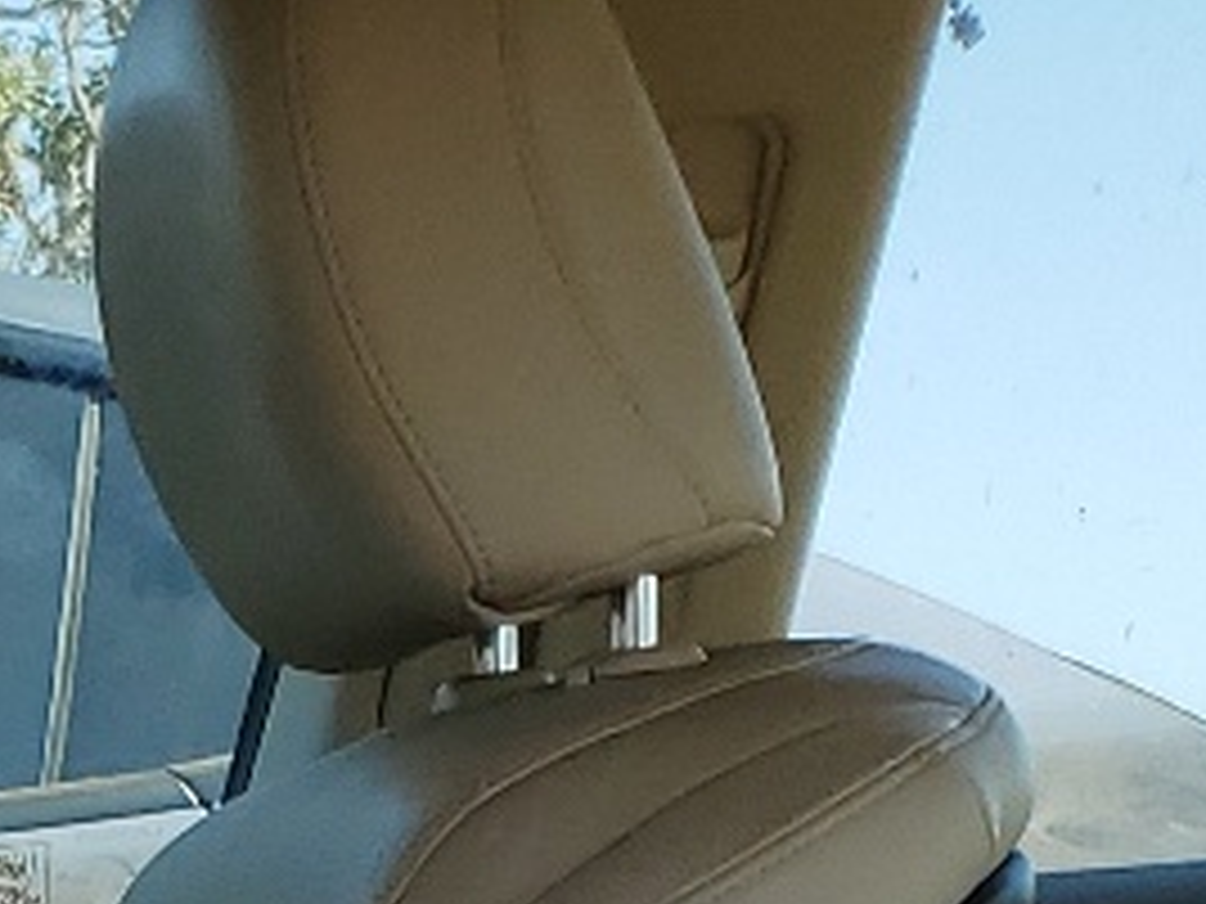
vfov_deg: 8.3
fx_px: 5400
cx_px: -1251
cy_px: 2622
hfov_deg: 11.4
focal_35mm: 155
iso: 50
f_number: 1.5
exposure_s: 1/1111
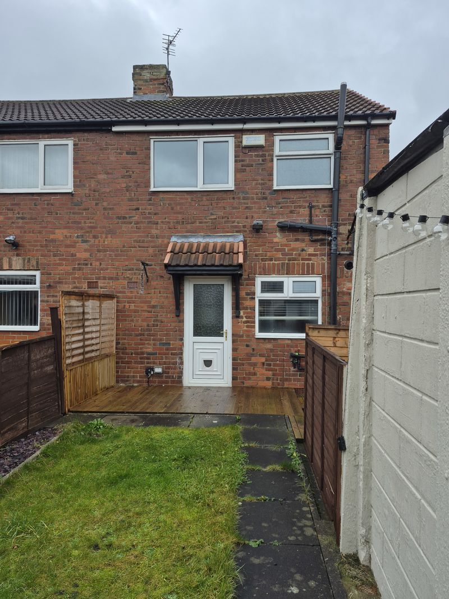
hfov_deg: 58.9
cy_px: 300
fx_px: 398
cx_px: 224
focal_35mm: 23
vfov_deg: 73.9
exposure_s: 1/180
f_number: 1.8
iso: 50
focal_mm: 5.4
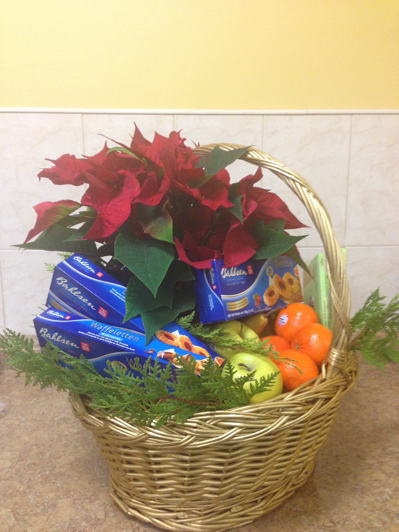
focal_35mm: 33
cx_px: 200
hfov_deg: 42.9
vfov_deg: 55.4
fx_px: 507
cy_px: 266
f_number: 2.4
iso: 250
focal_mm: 4.12
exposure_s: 1/20
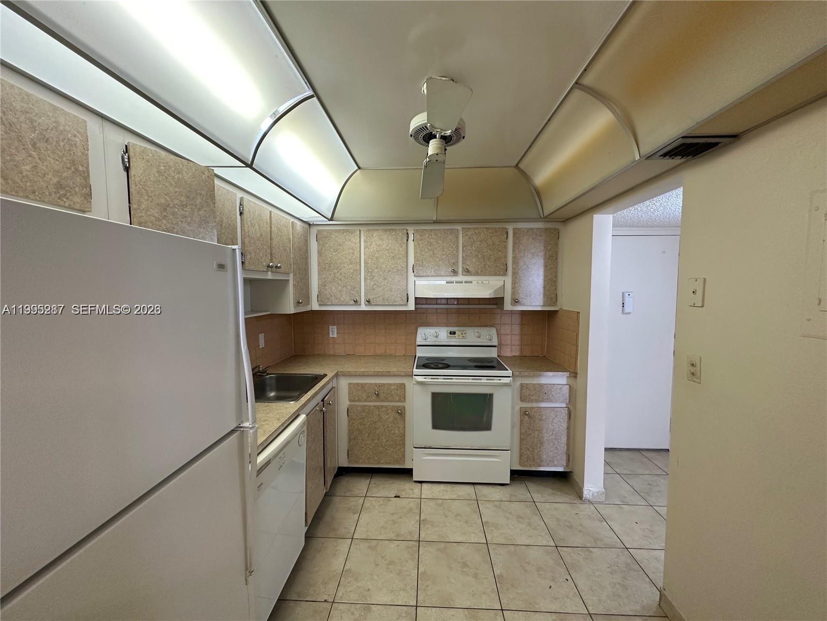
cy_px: 310
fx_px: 334
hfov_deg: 102.1
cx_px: 414
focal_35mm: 14
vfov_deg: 85.7
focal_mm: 2.22
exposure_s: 1/60
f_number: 2.2
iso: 160
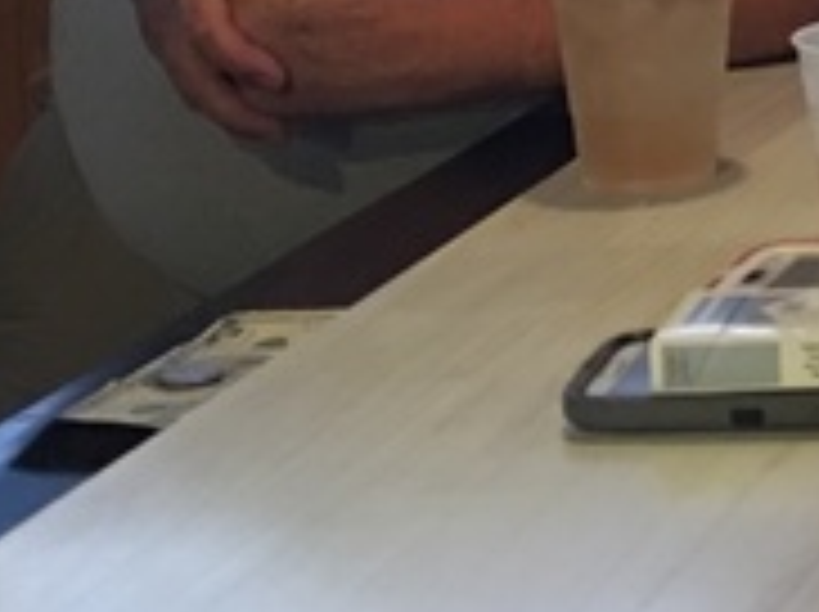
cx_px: 1606
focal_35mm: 115
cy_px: -248
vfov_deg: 12.3
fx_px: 2717
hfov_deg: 14.4
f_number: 2.2
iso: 80
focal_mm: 4.15
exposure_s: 1/4
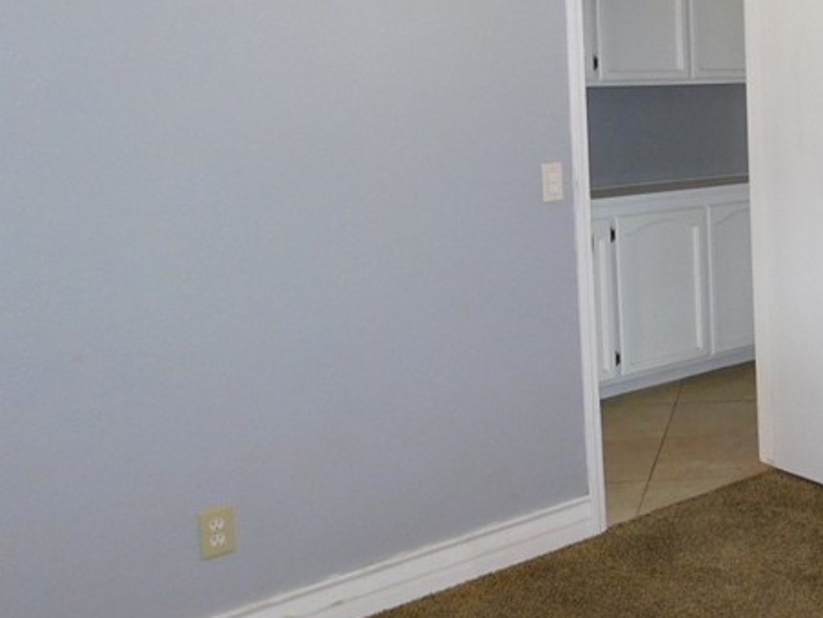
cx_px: 916
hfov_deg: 32.2
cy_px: 202
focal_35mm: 52
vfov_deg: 27.9
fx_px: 1237
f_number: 3
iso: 200
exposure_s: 1/30
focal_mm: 4
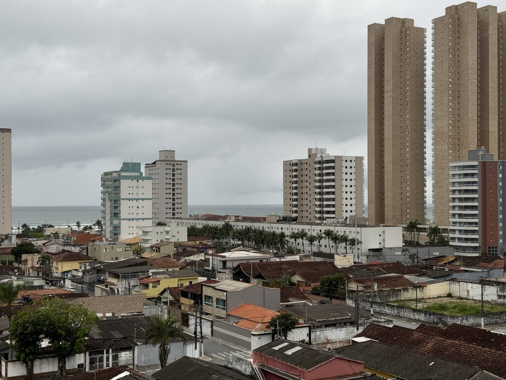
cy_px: 190
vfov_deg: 30.3
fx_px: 702
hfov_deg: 39.7
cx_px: 253
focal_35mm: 48
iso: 64
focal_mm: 6.76
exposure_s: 1/664
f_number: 1.78
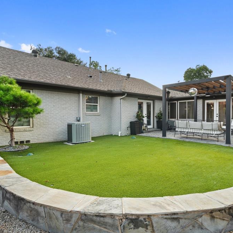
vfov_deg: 72.1
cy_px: 118
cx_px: 133
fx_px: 160
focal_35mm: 21
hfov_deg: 71.8
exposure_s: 1/3
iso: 100
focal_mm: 16
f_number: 9
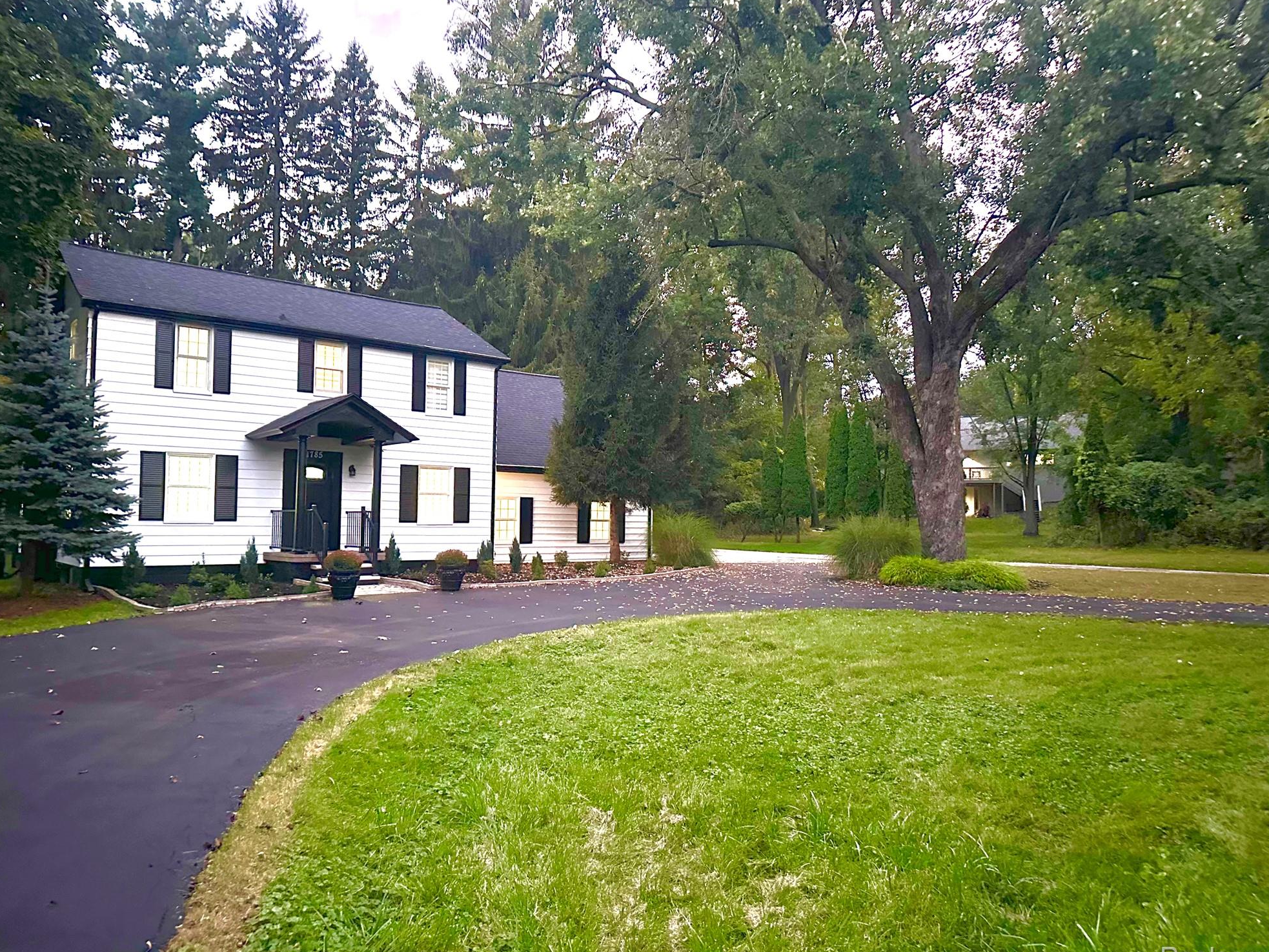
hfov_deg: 69.4
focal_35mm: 25
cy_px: 480
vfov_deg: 54.9
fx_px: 917
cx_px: 627
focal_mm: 6.86
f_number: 1.78
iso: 2500
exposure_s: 1/15
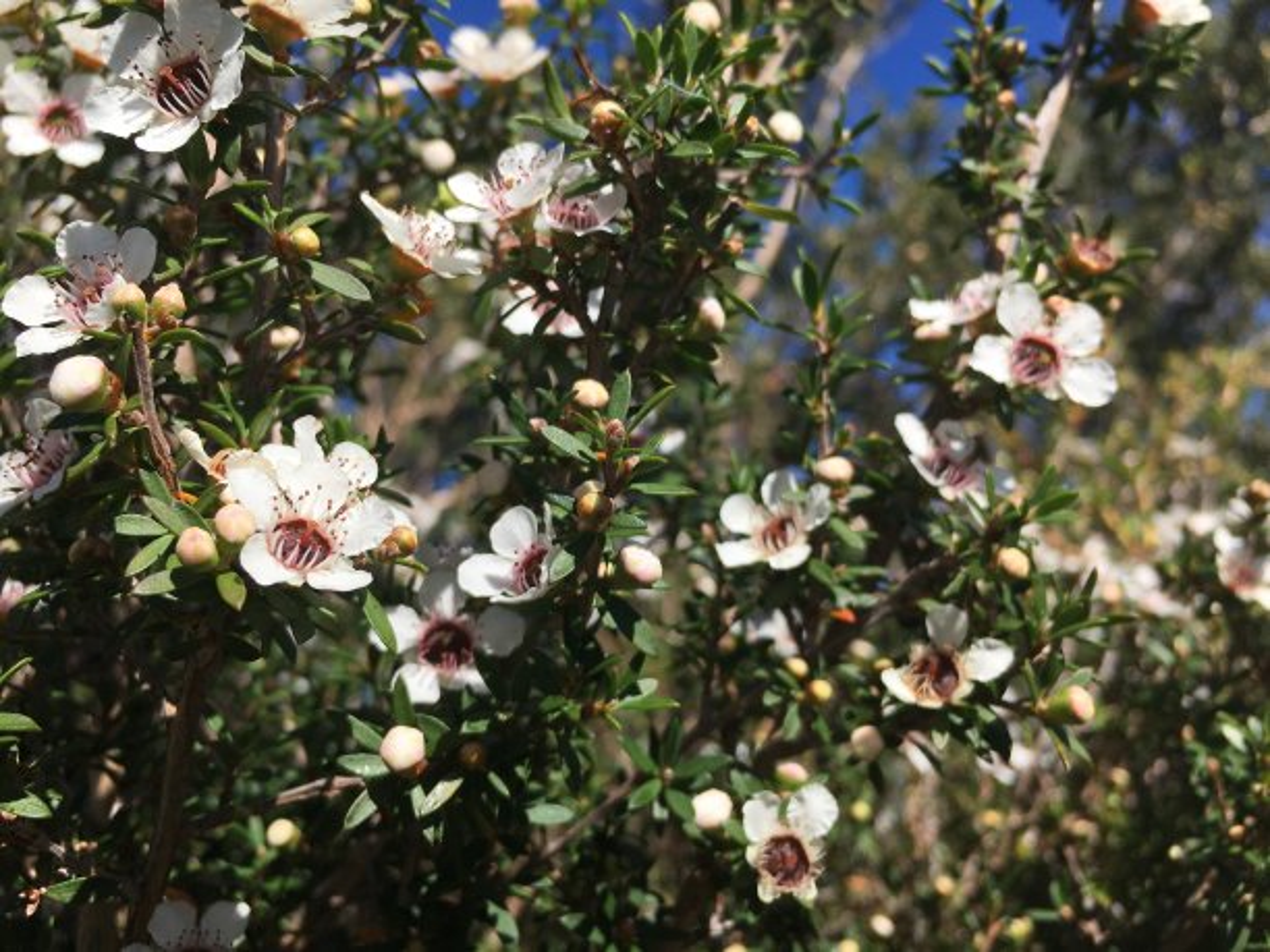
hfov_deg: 61.7
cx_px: 635
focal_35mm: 29
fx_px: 1064
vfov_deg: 48.2
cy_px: 476
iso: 25
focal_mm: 4.15
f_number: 2.2
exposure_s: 1/2198
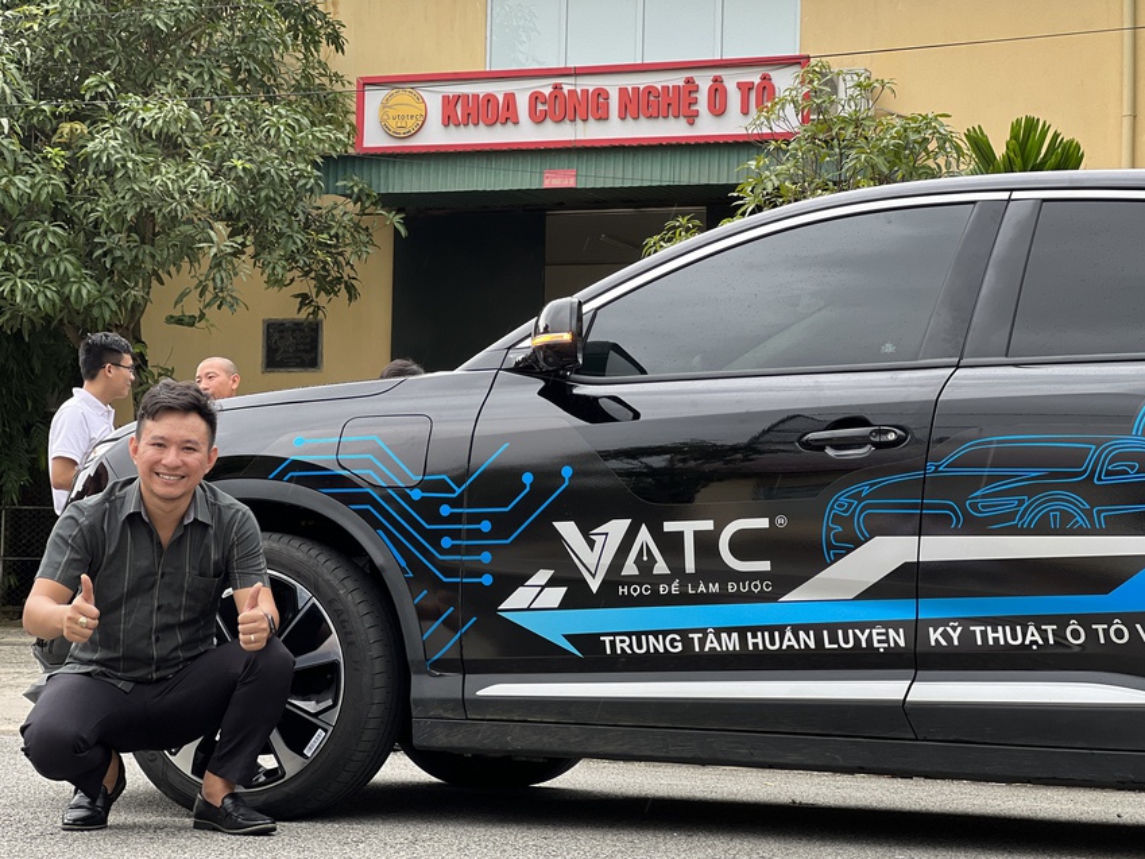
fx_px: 2580
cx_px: 568
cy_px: 430
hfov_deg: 25.0
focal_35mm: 78
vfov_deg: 18.9
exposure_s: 1/121
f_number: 2.8
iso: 80
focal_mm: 9
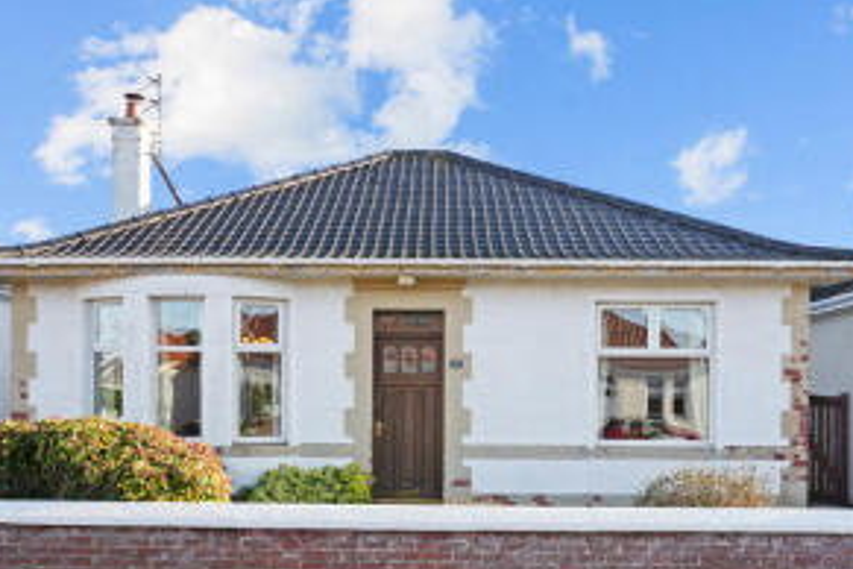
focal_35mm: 36
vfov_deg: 36.2
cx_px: 413
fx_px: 853
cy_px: 415
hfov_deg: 53.1
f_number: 8
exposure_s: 1/50
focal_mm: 22
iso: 250
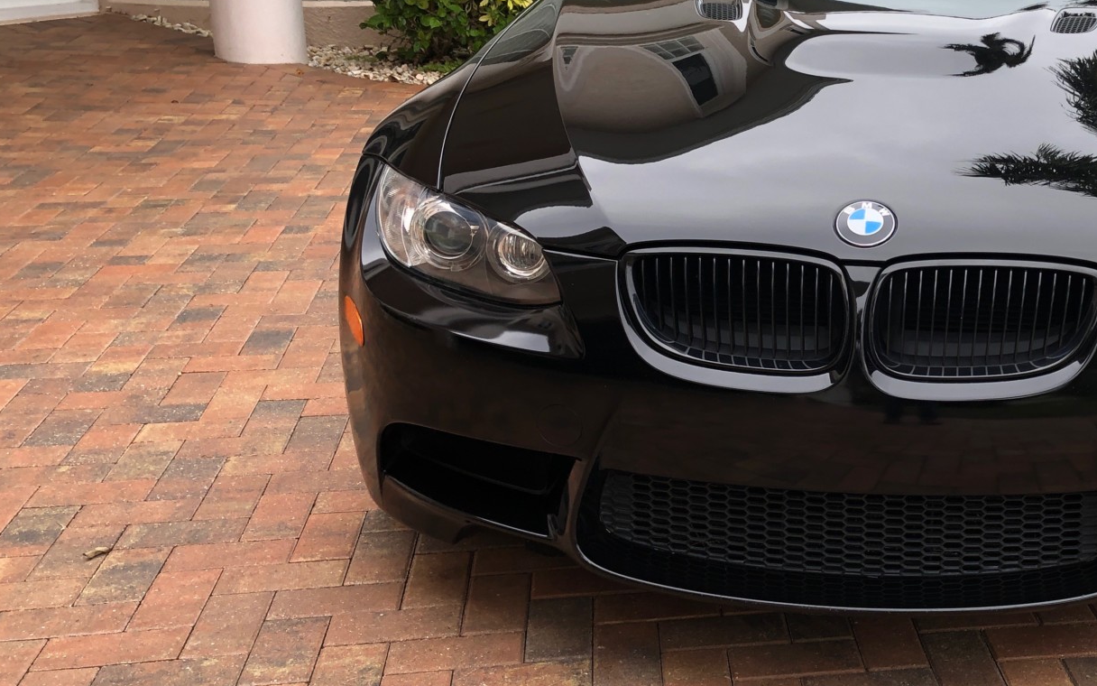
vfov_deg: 25.7
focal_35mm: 50
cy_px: 239
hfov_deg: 38.4
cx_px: 921
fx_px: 1495
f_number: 1.8
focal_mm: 3.99
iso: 20
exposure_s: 1/269
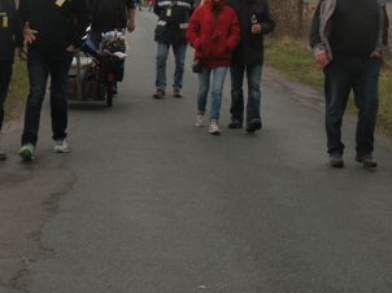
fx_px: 1177
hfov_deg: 18.9
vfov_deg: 14.1
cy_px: 32
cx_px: 228
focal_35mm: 104
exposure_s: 1/408
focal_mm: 8.2
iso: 89
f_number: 4.1
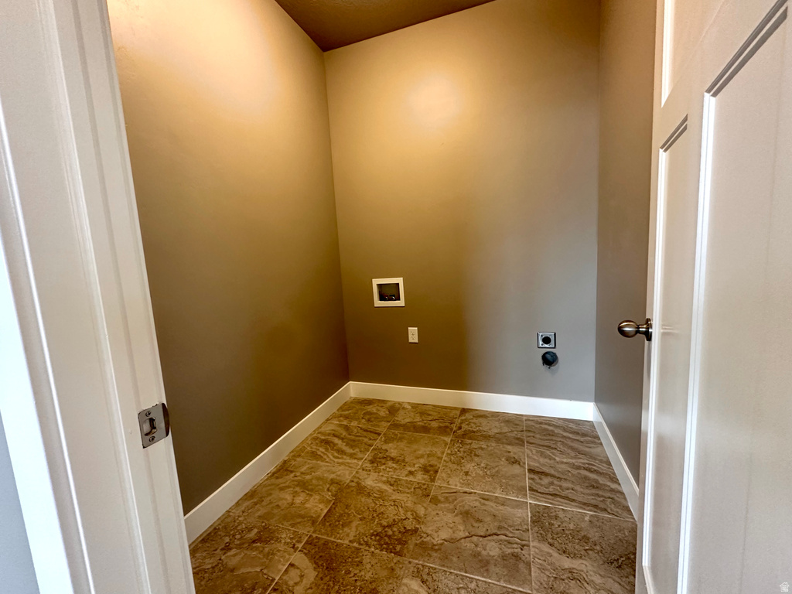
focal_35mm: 14
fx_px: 320
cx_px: 396
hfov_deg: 102.1
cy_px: 297
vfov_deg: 85.7
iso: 320
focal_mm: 2.22
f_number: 2.2
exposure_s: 1/60
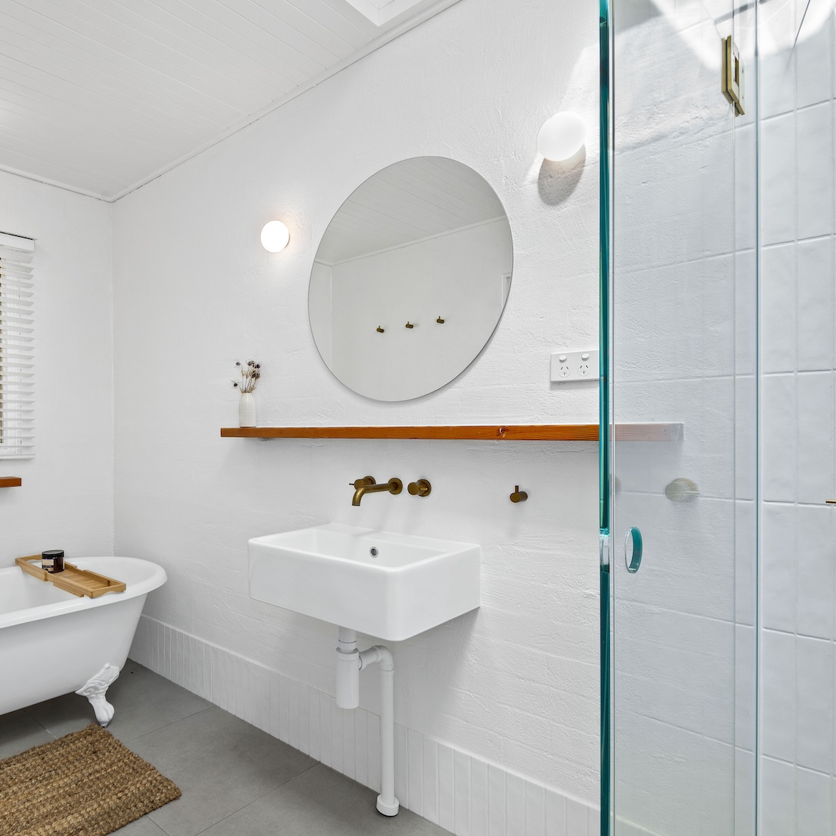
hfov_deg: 69.8
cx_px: 268
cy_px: 425
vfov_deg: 72.1
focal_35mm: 21
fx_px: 574
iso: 250
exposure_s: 1/2
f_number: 11
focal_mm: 16
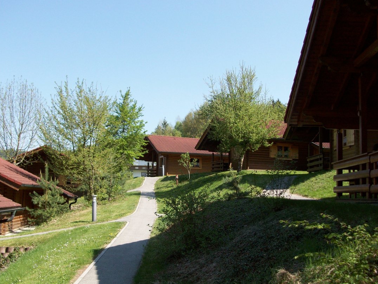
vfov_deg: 37.7
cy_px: 146
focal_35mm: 38
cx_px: 171
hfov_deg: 48.9
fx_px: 415
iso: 64
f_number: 2.8
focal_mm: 5.7
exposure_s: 1/602
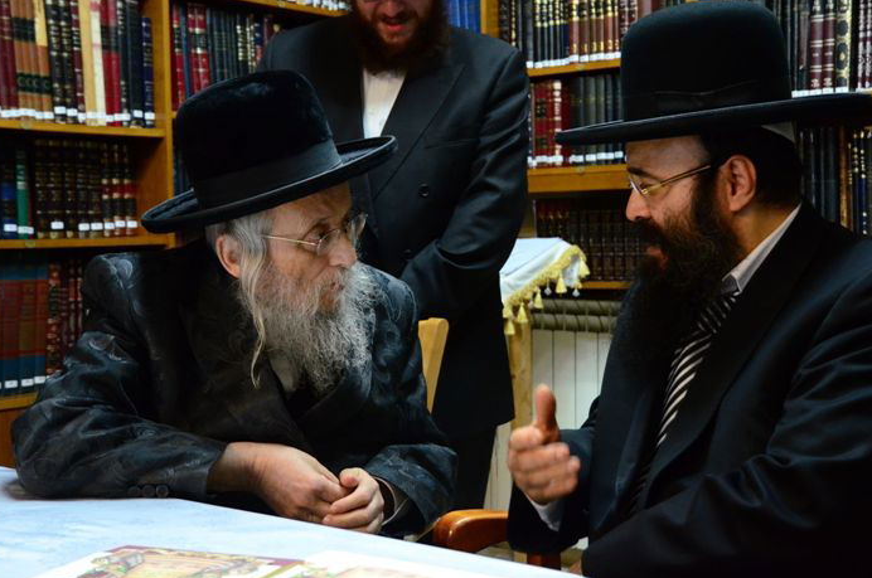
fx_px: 1258
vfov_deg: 25.9
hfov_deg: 38.2
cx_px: 469
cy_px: 271
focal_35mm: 52
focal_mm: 30
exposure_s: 1/160
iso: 3200
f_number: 4.2
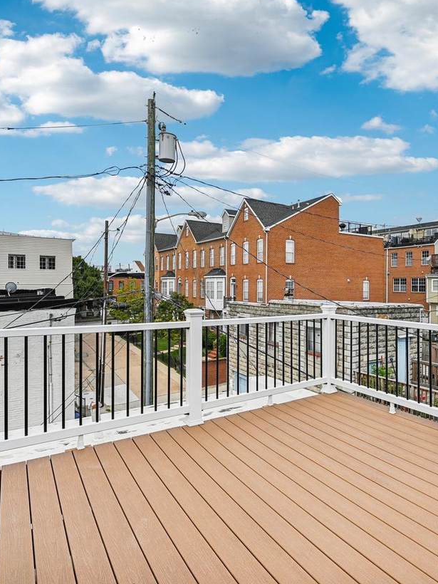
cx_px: 257
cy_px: 283
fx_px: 354
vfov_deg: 79.0
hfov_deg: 63.0
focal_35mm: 21
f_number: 8
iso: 100
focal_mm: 14
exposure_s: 1/320
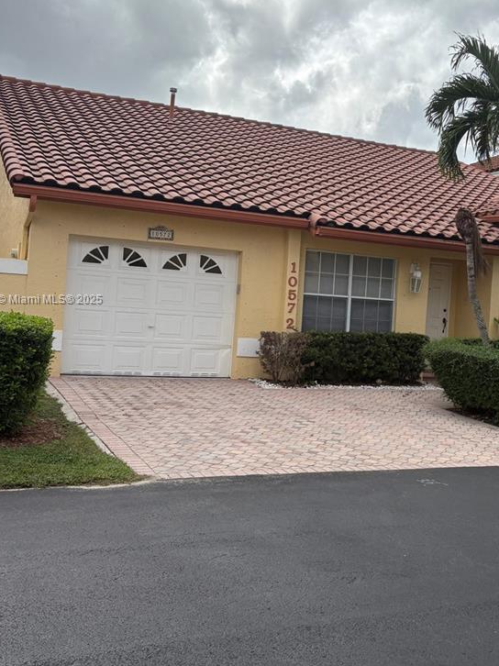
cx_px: 347
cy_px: 300
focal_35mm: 43
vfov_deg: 43.8
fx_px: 827
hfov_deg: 33.2
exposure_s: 1/5348
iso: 50
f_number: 1.6
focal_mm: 5.96
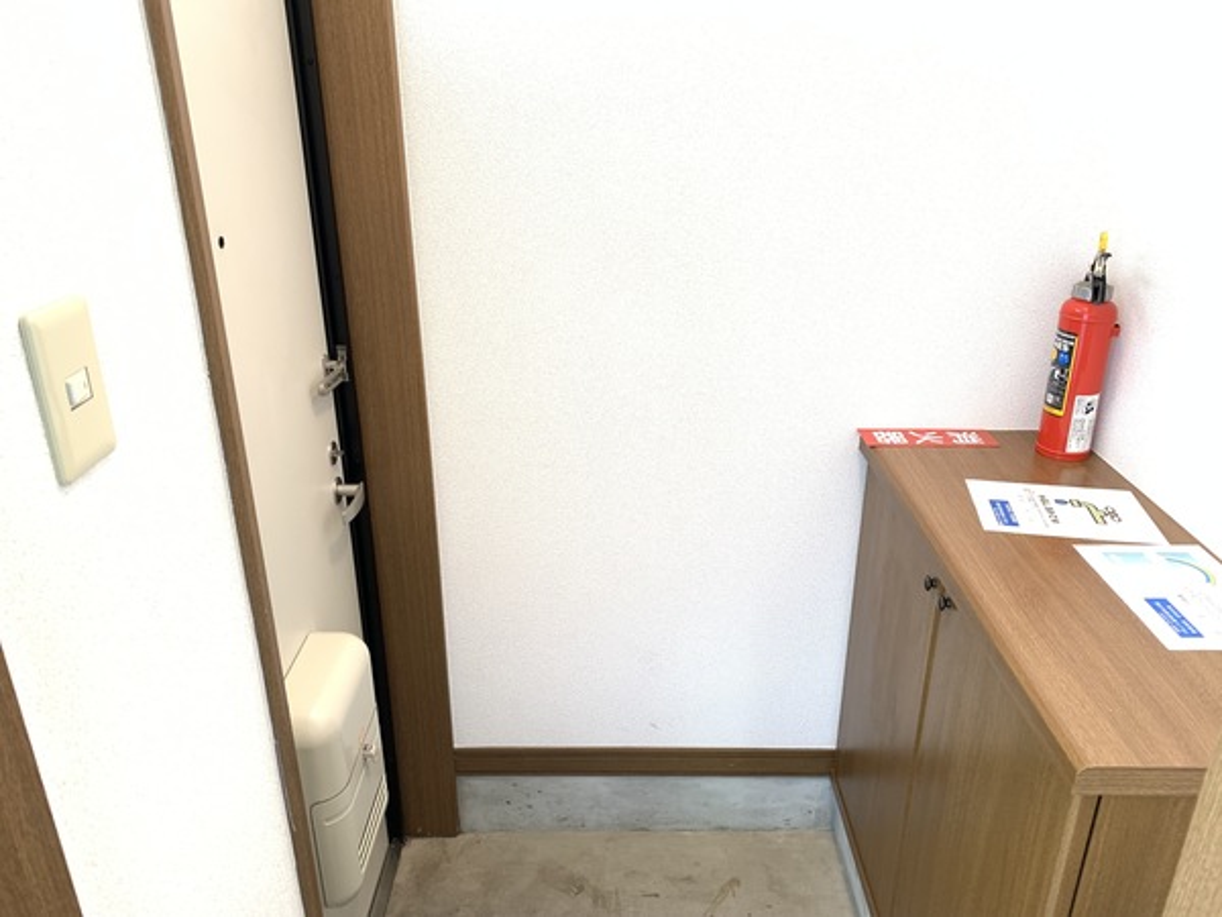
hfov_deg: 67.3
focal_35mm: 26
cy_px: 458
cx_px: 611
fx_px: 918
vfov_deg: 53.1
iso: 200
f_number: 1.8
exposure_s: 1/50
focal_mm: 4.25
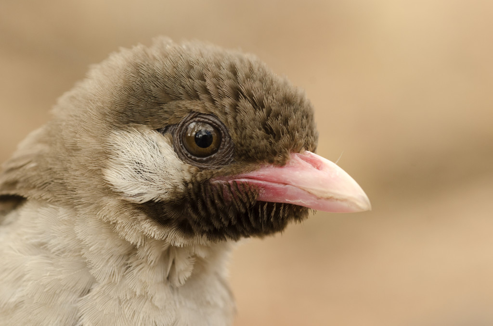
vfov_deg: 15.1
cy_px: 163
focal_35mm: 90
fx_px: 1230
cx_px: 246
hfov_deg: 22.7
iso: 800
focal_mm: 60
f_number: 8
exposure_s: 1/400
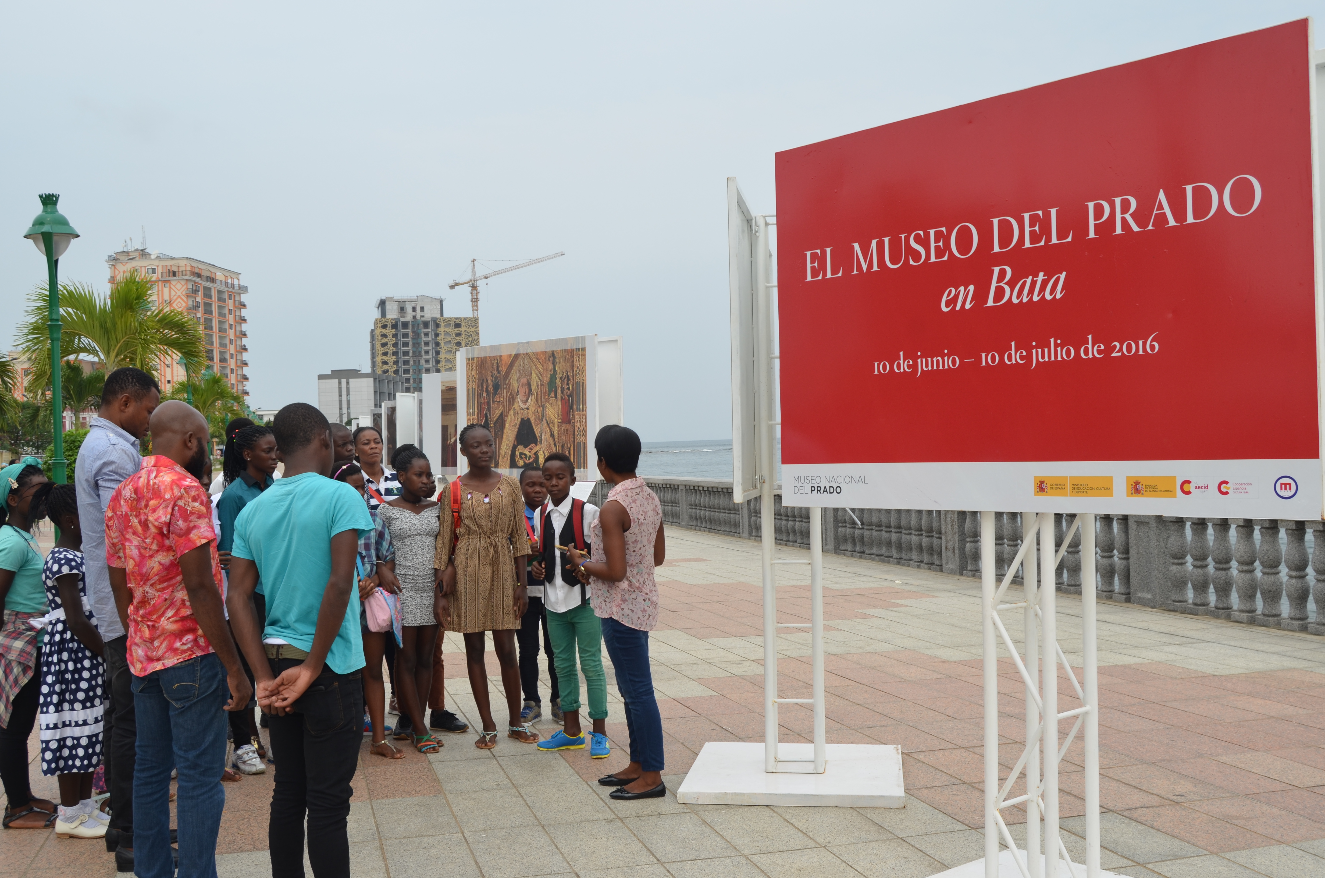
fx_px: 1322
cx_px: 662
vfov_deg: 36.7
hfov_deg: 53.2
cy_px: 439
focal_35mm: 36
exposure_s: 1/250
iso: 160
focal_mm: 24
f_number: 8
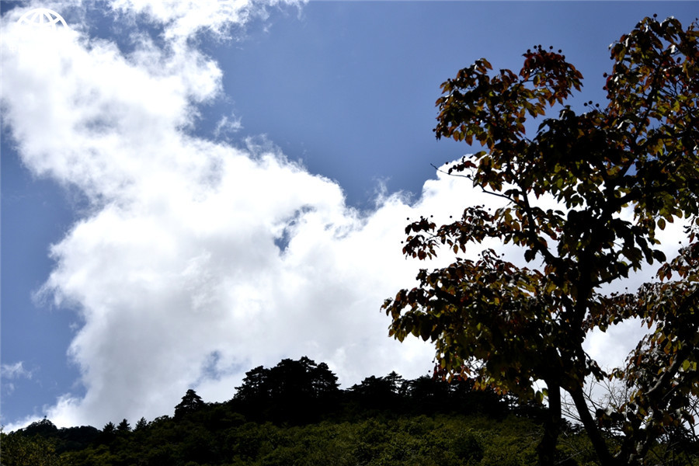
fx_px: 757
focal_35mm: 39
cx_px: 350
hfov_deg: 49.6
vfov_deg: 34.2
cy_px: 233
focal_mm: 26
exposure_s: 1/8000
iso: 250
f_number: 4.2
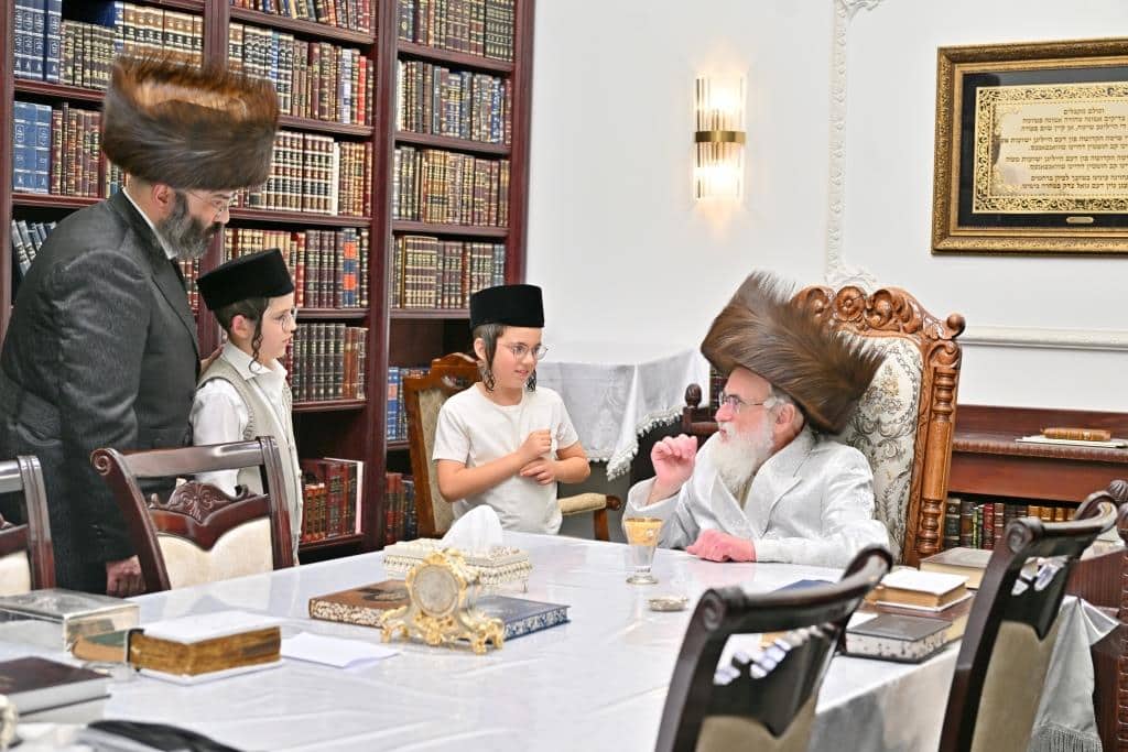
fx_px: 1692
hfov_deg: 36.9
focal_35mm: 54
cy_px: 376
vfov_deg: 25.1
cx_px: 564
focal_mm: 54
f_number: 4
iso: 200
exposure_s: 1/100
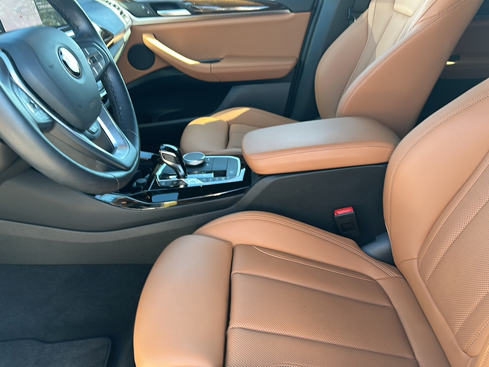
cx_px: 244
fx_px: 353
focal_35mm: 25
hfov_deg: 69.4
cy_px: 184
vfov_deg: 54.9
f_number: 1.78
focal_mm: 6.86
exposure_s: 1/82
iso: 50
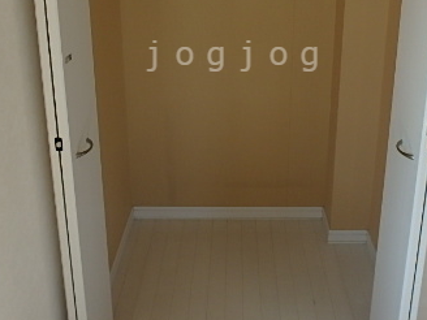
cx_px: 236
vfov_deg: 33.9
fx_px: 506
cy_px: 56
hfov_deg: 45.7
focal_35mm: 41
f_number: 3.5
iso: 125
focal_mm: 3.7
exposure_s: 1/80
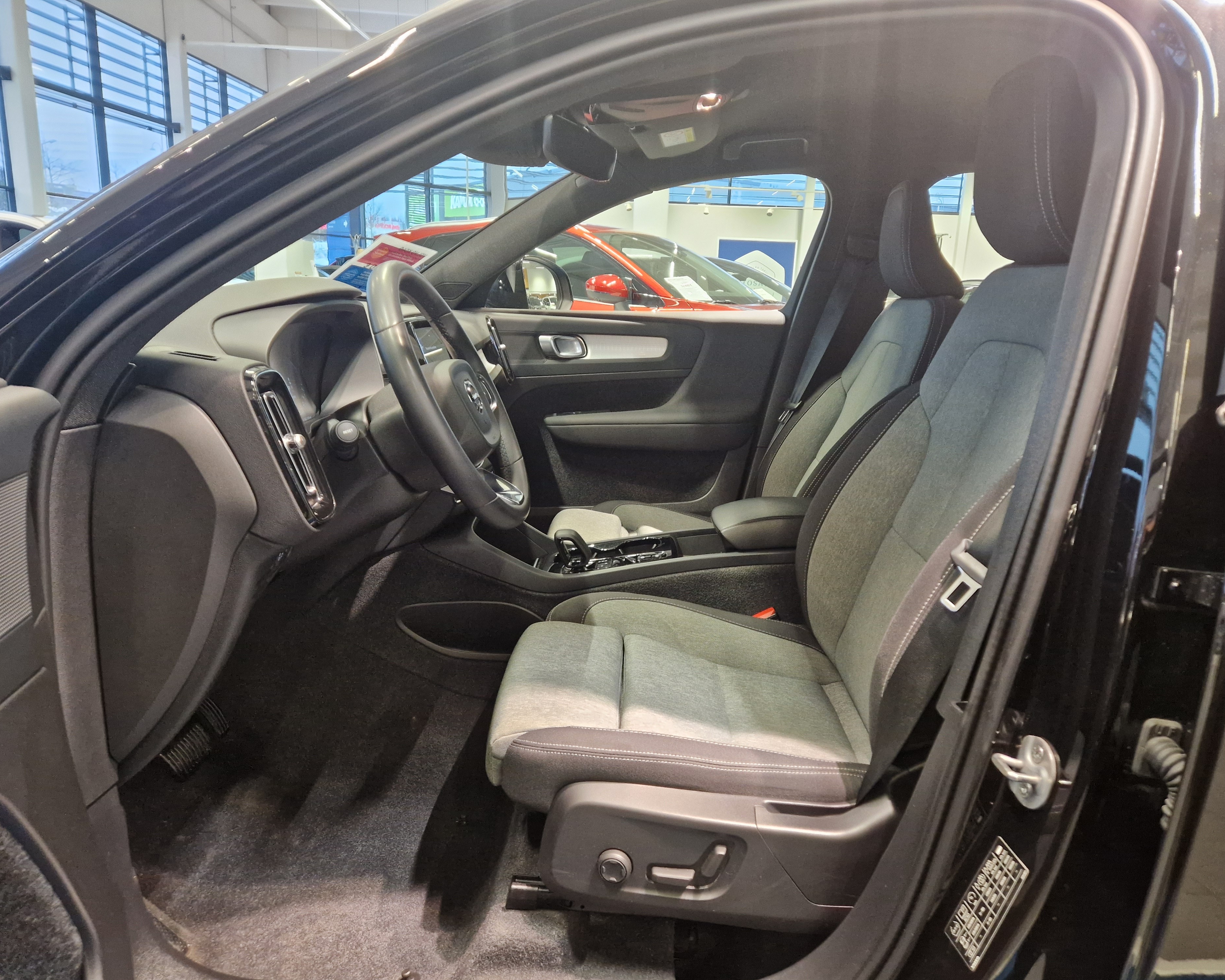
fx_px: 870
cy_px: 490
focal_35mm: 24
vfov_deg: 58.8
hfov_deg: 70.3
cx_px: 636
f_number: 1.8
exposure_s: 1/100
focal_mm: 5.4
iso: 500
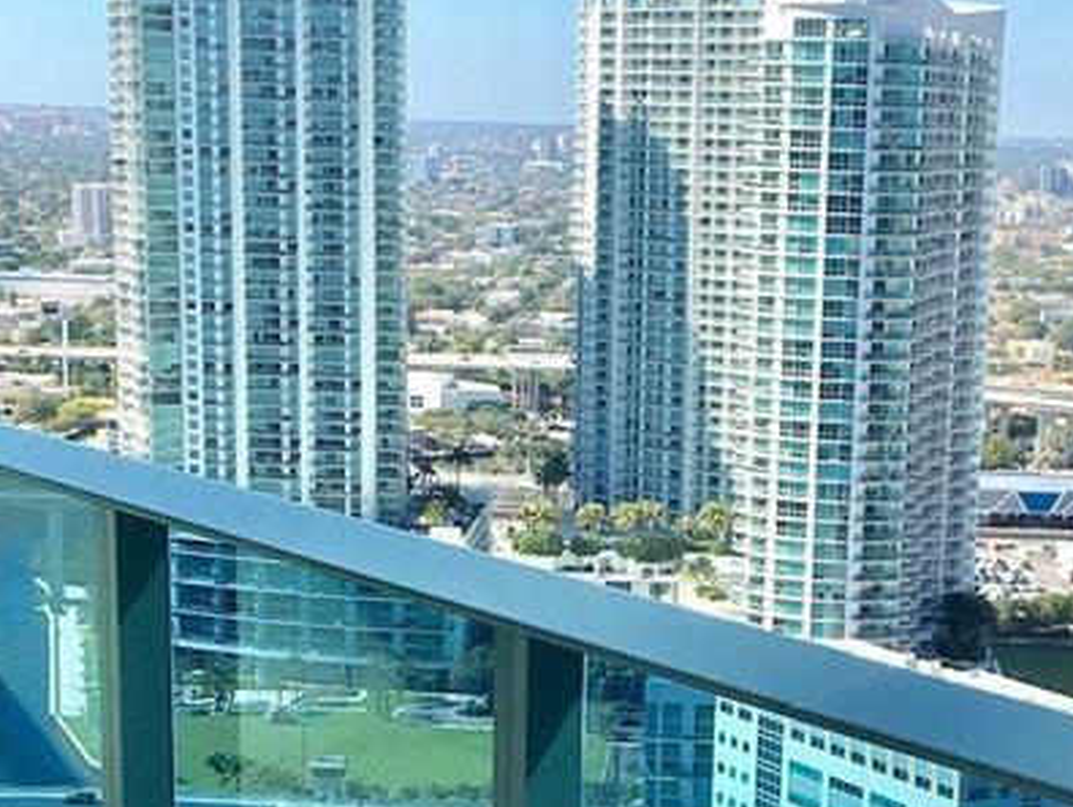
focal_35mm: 88
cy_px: 777
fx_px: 2730
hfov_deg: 22.2
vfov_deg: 16.5
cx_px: 698
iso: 25
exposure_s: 1/1241
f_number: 2.2
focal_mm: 4.15
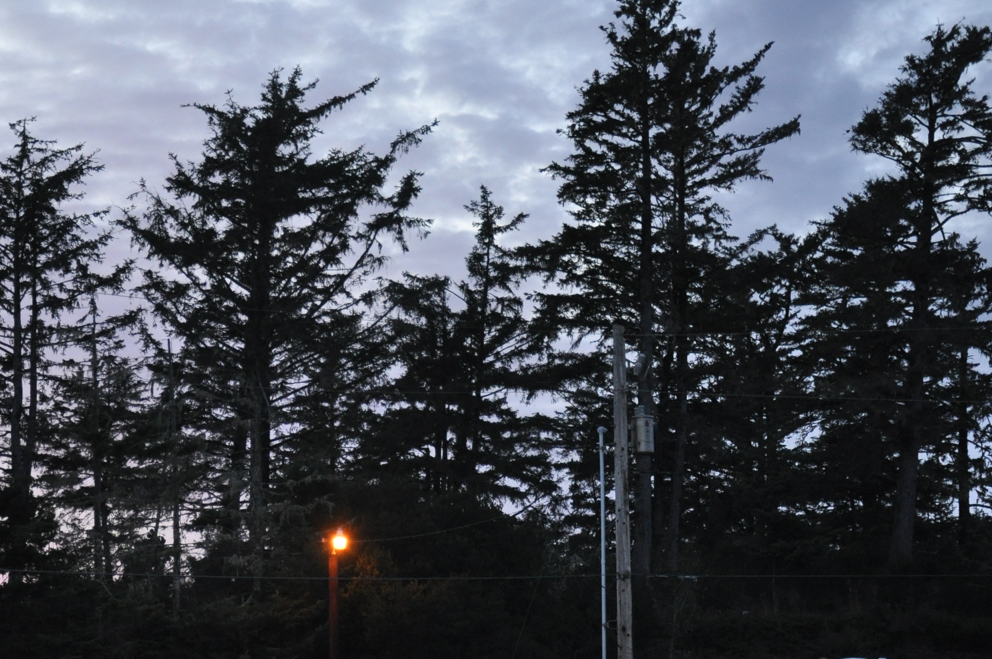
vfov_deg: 15.1
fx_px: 2477
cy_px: 529
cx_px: 316
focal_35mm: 90
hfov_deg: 22.5
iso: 800
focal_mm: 34
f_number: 4.2
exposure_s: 1/60
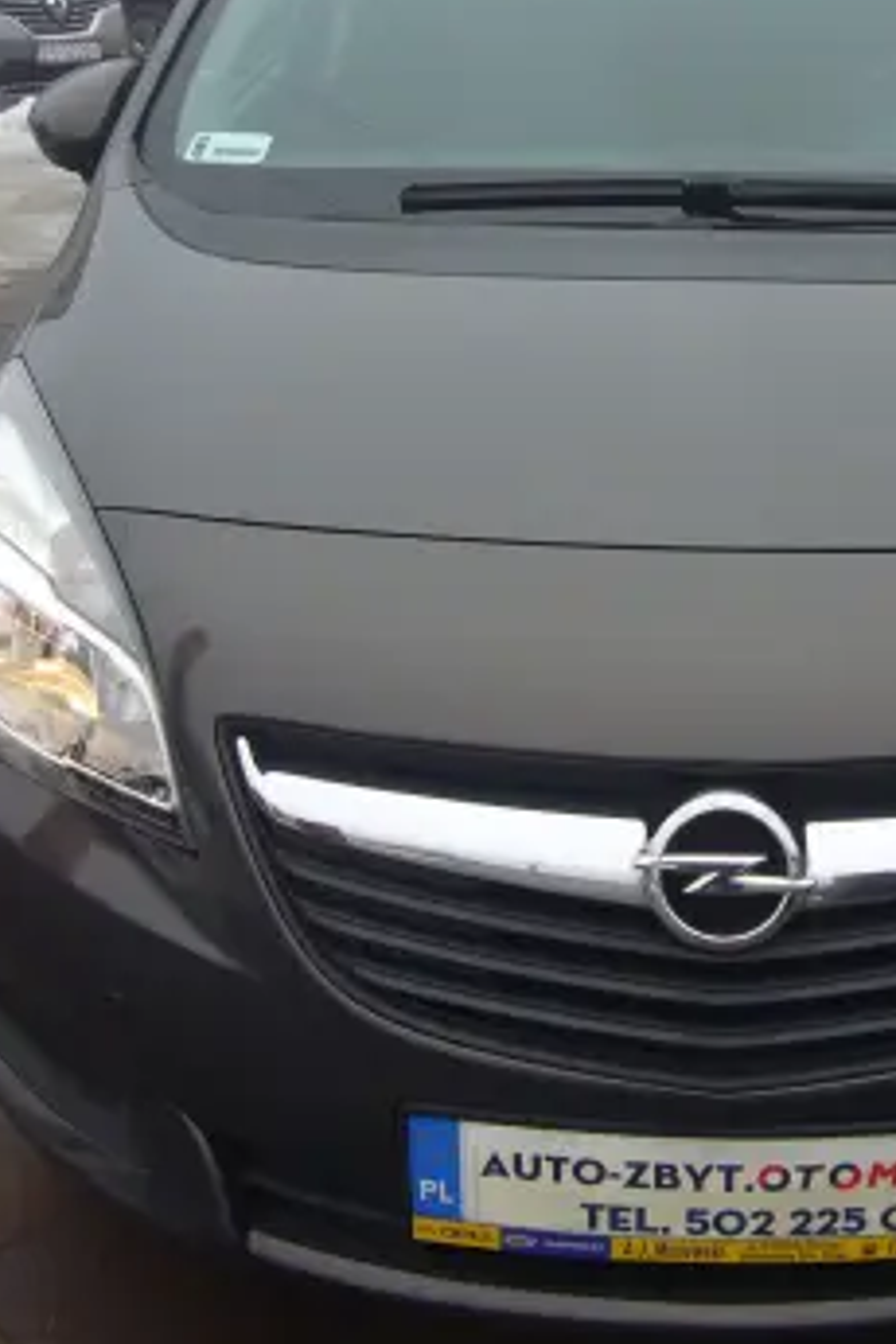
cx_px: 713
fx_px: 2016
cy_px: 553
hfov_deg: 24.7
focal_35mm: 54
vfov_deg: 36.8
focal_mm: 4.6
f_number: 2.8
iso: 80
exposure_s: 1/160
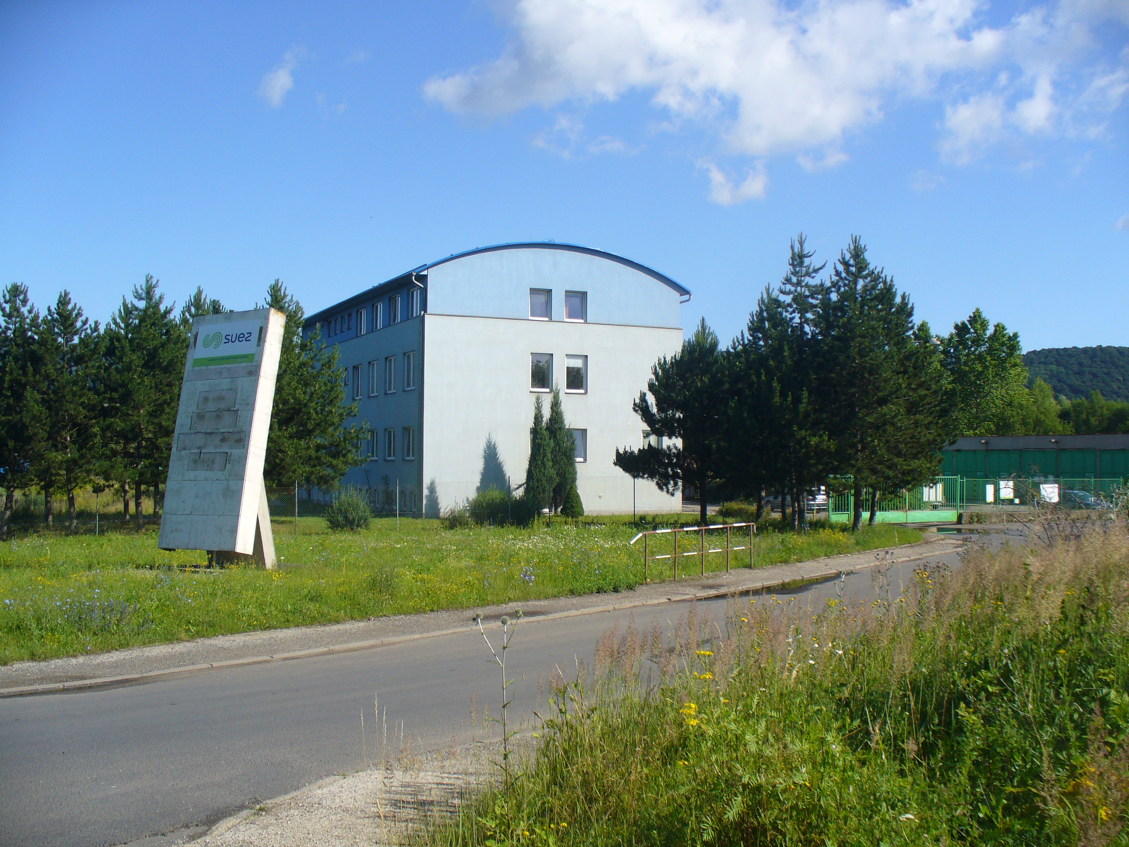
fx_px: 1207
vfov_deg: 38.7
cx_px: 564
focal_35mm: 37
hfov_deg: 50.1
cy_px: 424
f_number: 5.6
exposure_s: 1/320
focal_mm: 6.1
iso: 80
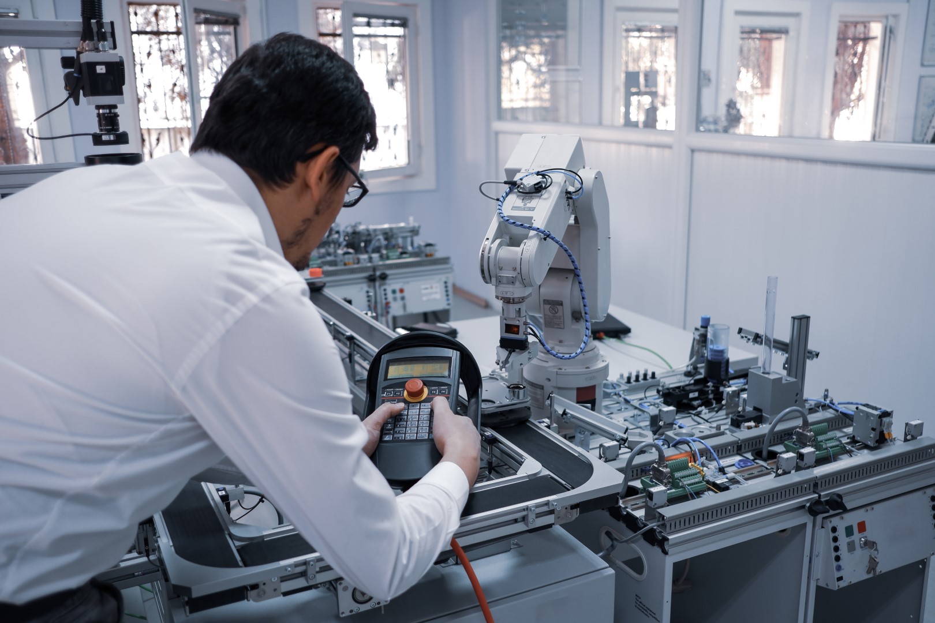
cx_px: 468
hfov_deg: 54.4
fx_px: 909
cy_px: 312
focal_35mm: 35
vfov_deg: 37.9
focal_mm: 23
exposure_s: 1/40
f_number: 2
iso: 200
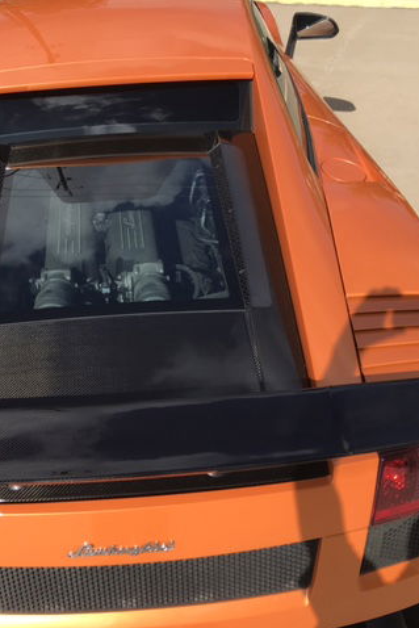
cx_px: 144
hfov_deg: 34.0
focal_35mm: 39
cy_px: 314
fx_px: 680
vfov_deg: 49.5
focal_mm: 3.99
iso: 20
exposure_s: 1/2283
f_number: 1.8
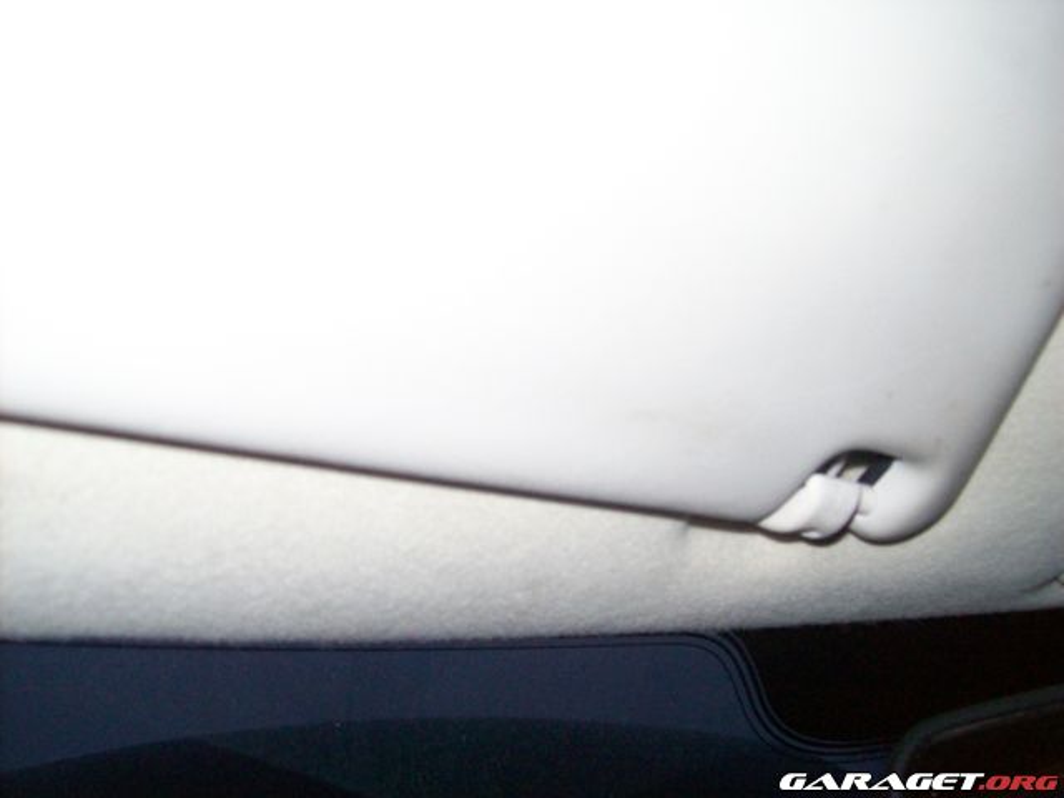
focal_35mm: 36
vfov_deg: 39.7
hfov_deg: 51.4
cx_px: 532
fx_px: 1107
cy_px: 399
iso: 200
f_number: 2.7
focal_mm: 6
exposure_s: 1/64
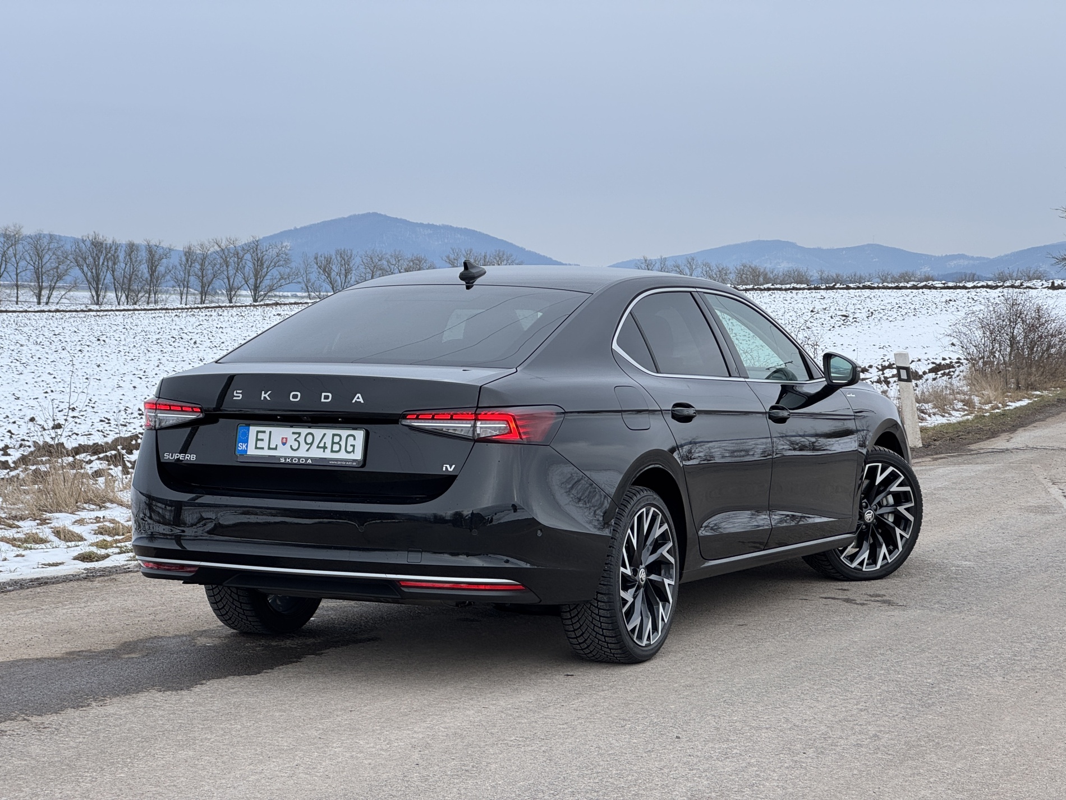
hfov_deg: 25.3
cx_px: 533
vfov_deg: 19.1
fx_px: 2371
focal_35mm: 77
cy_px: 400
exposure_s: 1/159
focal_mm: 9
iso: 25
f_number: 2.8
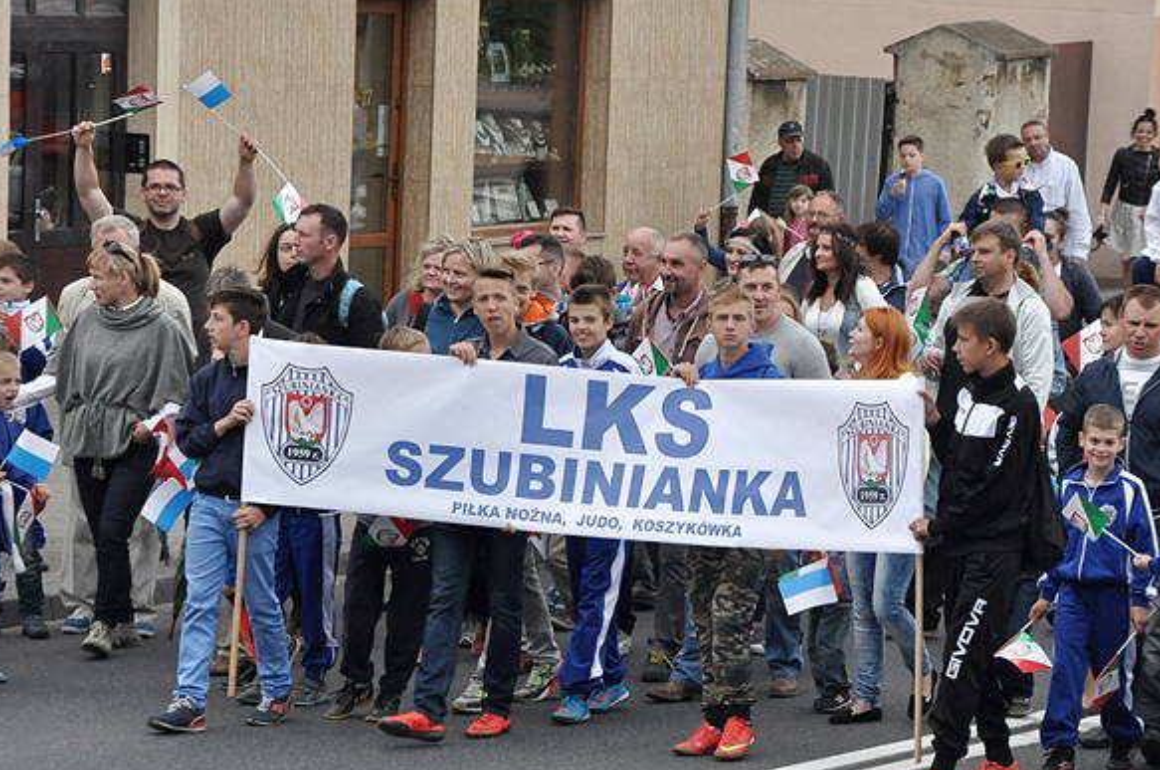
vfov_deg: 7.8
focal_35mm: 175
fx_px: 5631
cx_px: 686
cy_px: 463
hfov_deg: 11.8
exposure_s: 1/1250
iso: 1250
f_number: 7.1
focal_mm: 80
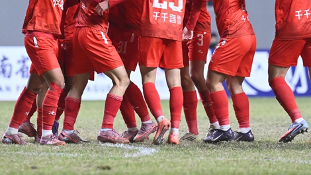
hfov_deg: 3.8
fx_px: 4629
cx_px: 134
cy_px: -20
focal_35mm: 561
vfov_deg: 2.2
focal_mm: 280
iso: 5600
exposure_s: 1/800
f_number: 4
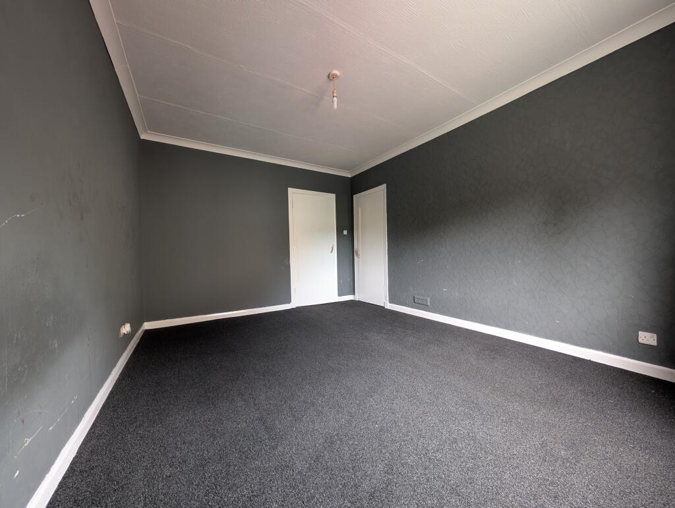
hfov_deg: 110.5
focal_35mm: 12
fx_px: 234
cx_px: 338
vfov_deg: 94.6
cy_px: 254
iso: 87
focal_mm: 2.02
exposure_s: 1/23.8
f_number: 1.7
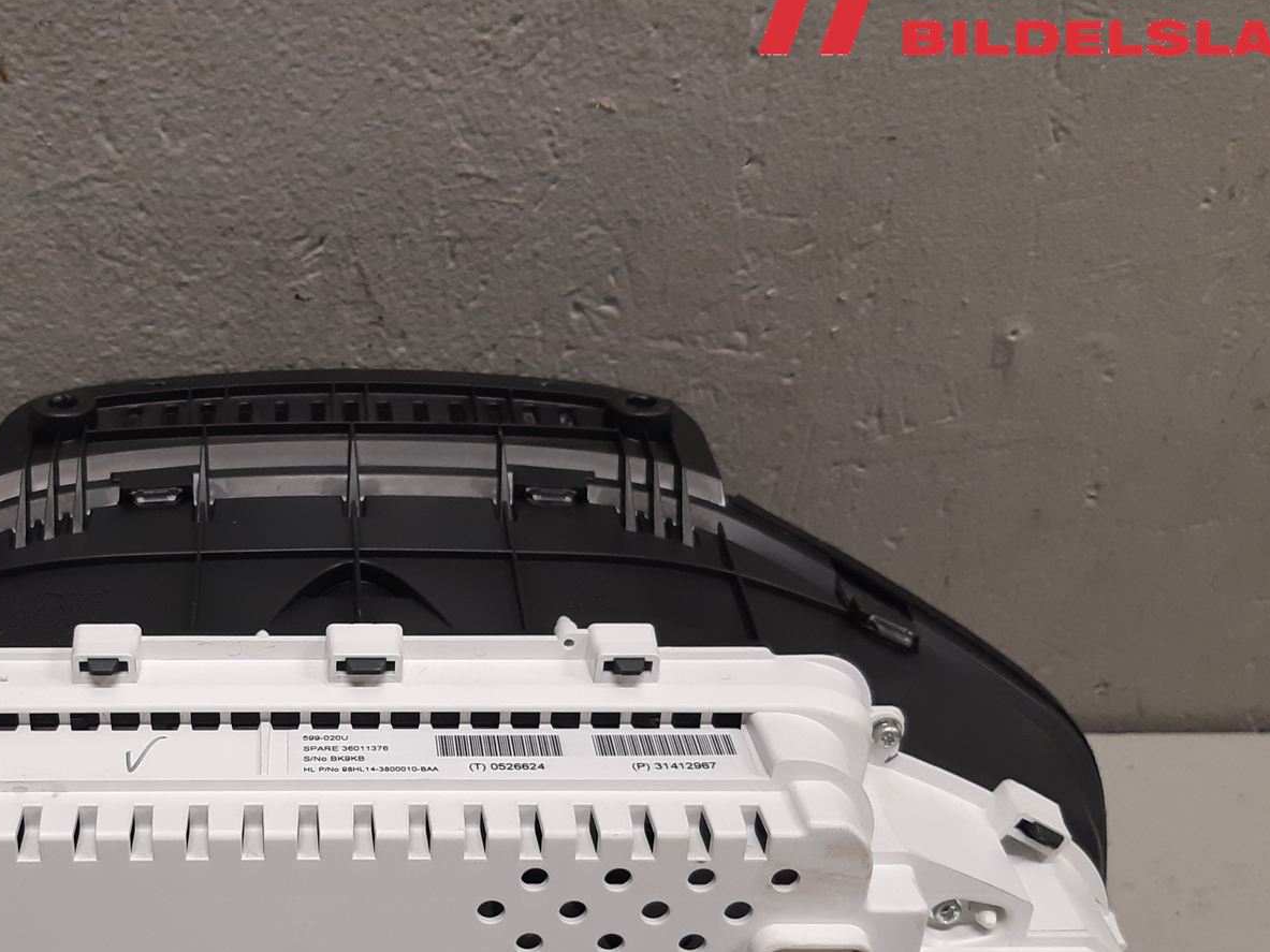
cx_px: 318
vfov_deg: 31.7
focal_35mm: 45
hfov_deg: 40.9
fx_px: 1651
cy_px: 698
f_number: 1.7
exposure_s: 1/50
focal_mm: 3.93
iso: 100
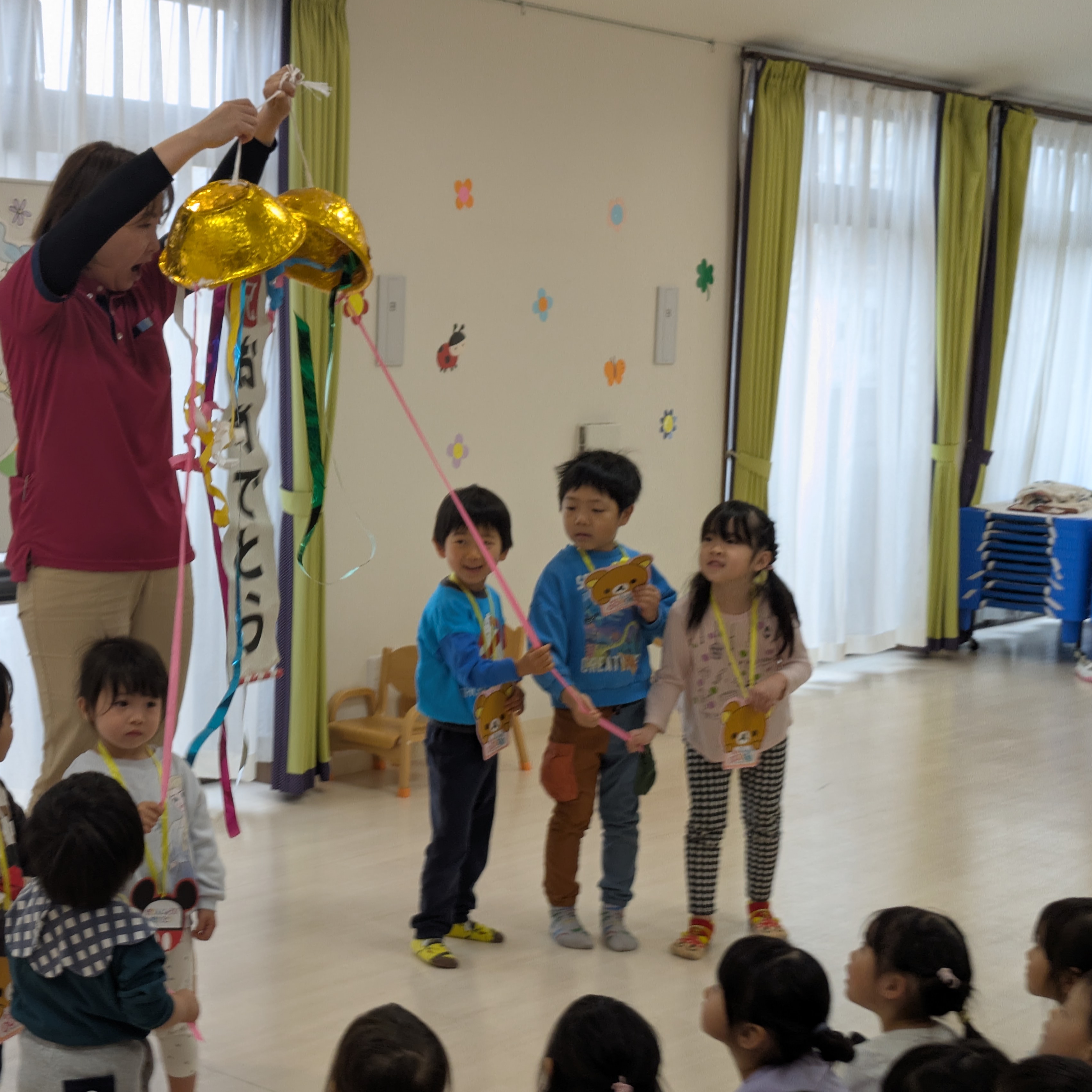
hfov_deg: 28.0
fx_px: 2177
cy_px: 546
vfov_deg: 28.2
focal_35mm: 61
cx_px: 402
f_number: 1.89
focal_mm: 5.43
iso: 39
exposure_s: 1/100
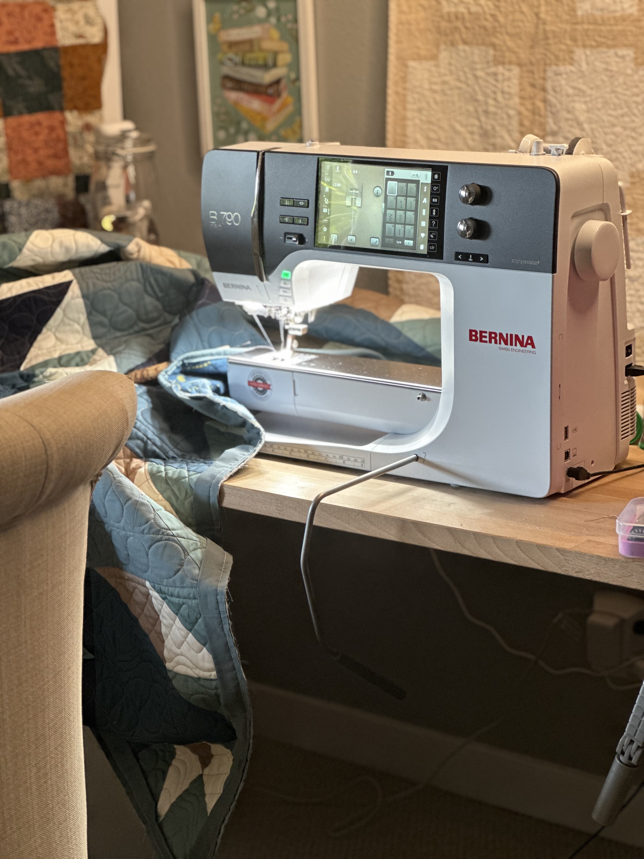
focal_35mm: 77
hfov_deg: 19.1
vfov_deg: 25.3
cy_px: 430
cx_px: 322
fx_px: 1910
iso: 200
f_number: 2.8
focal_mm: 9
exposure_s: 1/40
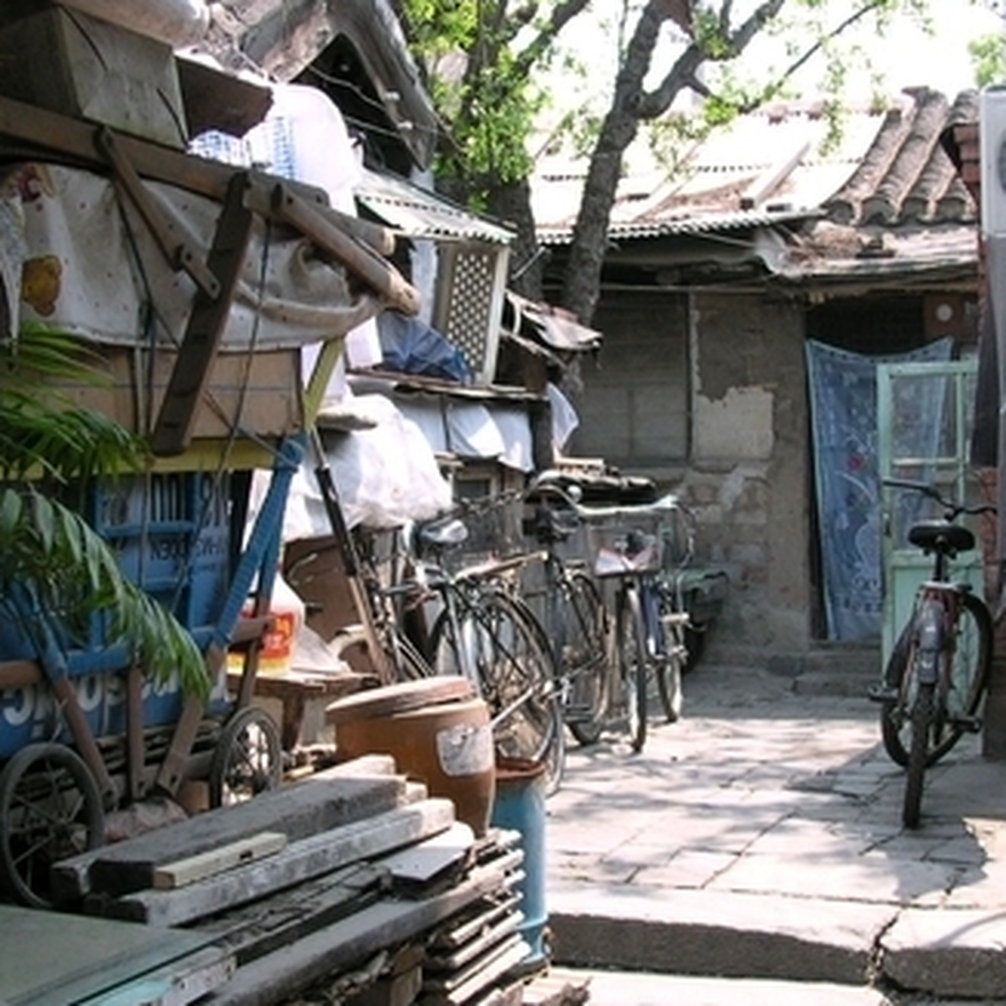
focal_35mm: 60
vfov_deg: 28.6
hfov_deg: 28.6
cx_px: 563
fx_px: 1973
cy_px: 572
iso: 100
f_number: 2.7
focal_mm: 5.6
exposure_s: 1/350
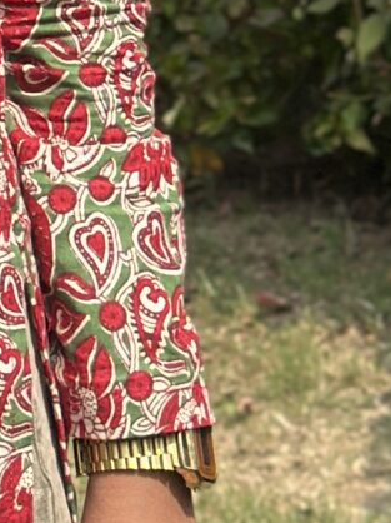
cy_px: -845
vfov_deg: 6.4
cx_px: 106
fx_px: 4432
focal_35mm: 294
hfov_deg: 5.0
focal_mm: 6.86
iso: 80
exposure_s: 1/1272
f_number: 1.78
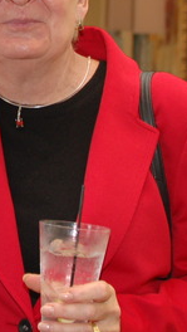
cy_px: 63
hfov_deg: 8.1
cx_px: -129
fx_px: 1278
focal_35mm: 145
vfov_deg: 14.7
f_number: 4
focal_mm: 35
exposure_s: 1/60
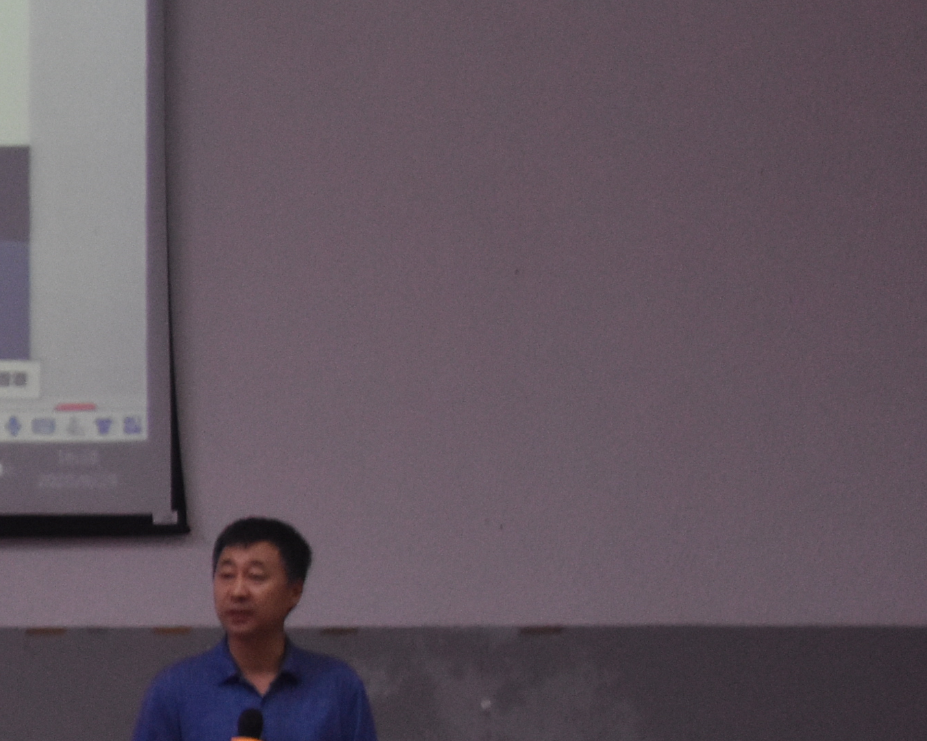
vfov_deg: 6.6
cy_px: 328
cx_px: -607
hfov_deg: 8.0
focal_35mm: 234
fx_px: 6419
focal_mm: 50
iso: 1600
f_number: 4.8
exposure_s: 1/180
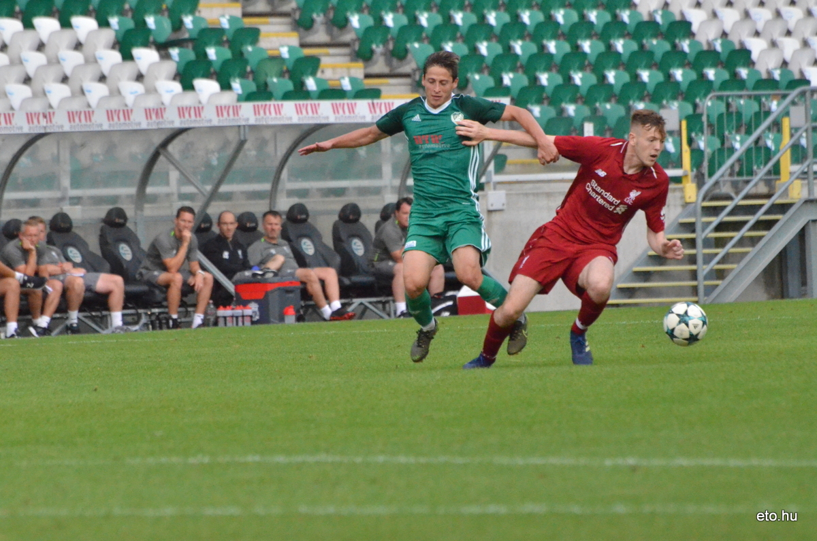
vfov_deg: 3.0
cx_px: 408
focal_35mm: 450
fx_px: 10192
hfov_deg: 4.6
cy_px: 270
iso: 6400
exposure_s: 1/5000
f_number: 7.1
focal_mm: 300
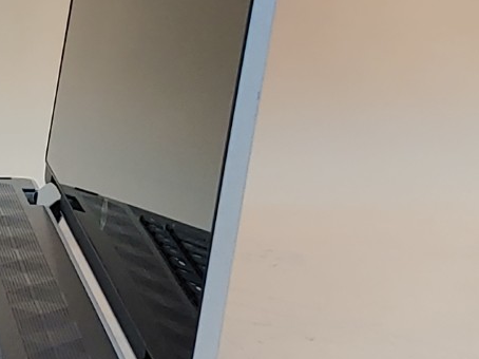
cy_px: 3
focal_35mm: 146
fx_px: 2019
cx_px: -227
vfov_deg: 10.1
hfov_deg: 12.9
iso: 50
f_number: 1.8
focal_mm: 4.36
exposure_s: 1/120
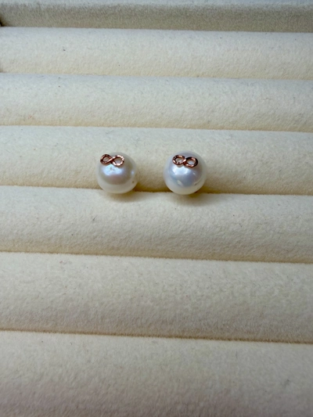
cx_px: 156
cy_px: 208
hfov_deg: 56.8
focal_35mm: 24
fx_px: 289
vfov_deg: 71.6
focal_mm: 2.22
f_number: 2.2
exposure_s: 1/120
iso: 16
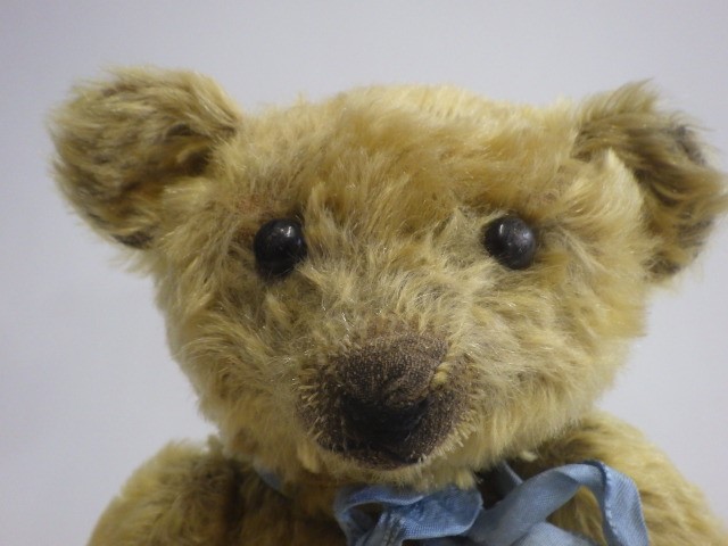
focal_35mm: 28
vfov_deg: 49.7
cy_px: 273
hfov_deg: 63.4
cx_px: 364
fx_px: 589
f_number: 3.5
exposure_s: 1/45
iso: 640
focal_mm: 5
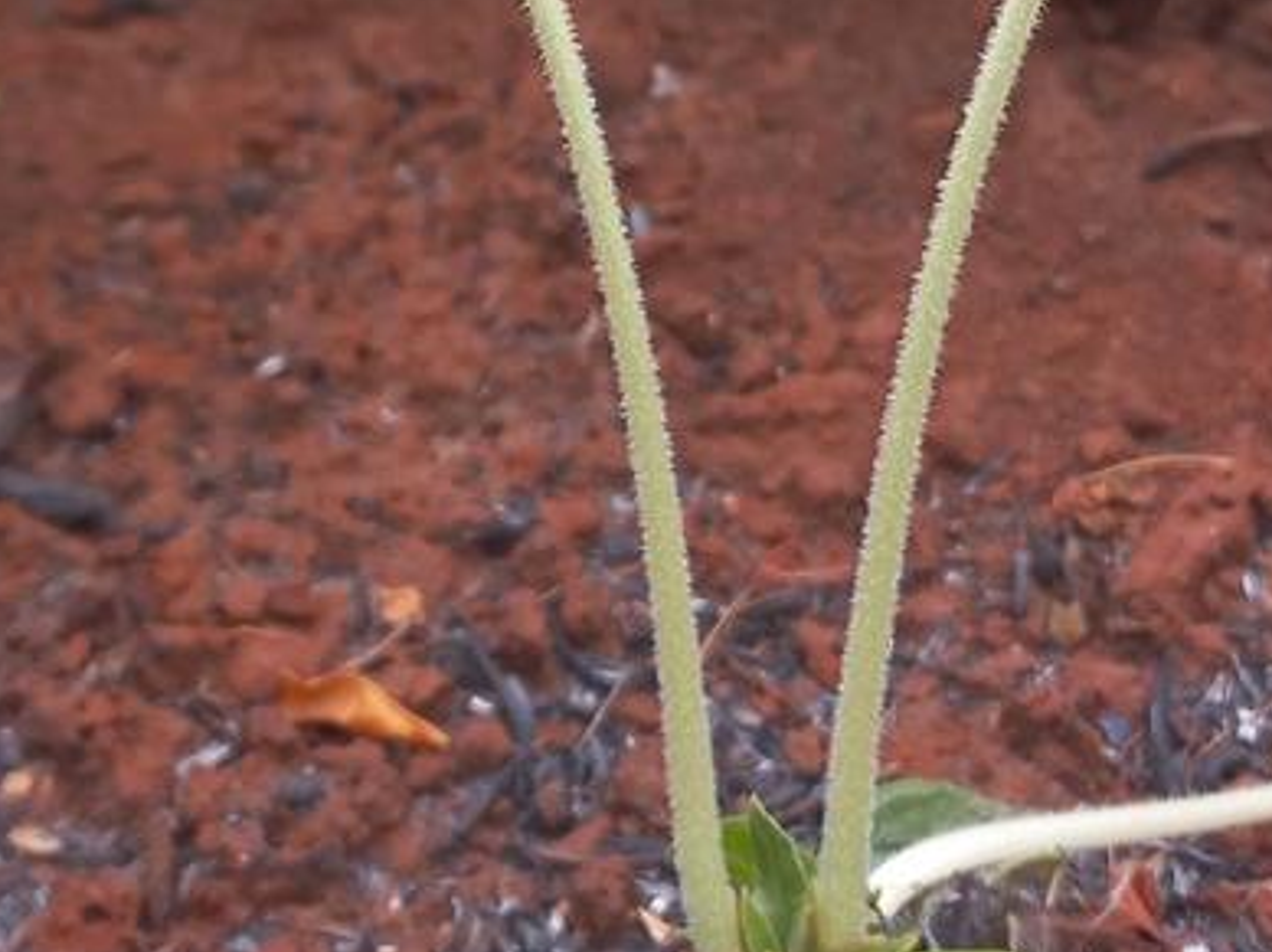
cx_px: 620
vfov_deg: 15.7
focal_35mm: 91
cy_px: -123
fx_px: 3341
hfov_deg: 21.6
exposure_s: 1/100
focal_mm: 4.6
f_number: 1.8
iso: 40
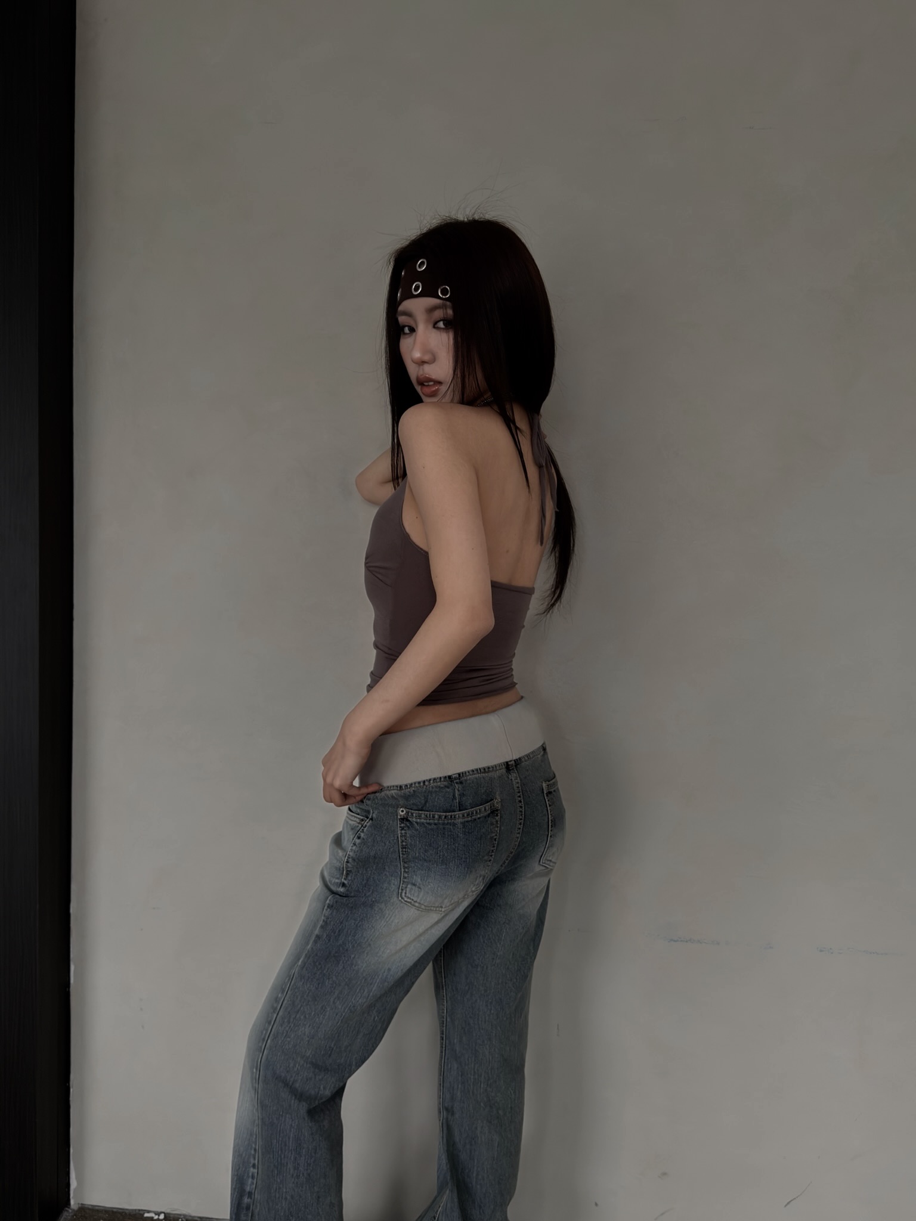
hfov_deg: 45.4
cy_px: 610
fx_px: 1094
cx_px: 458
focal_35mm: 31
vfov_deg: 58.4
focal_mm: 6.76
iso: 100
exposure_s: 1/86
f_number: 1.78
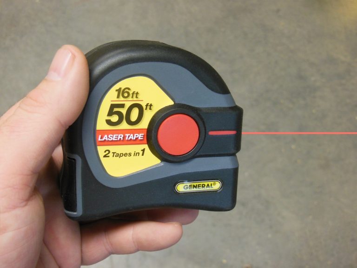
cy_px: 134
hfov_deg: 36.8
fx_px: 536
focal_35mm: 52
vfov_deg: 28.0
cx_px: 178
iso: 400
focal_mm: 9.3
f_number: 4.7
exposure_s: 1/13
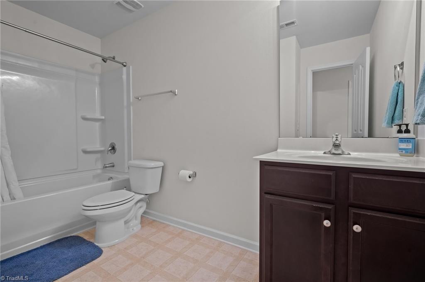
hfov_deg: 96.8
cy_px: 141
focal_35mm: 16
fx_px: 189
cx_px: 212
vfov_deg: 73.7
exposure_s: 1/1.25
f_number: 8
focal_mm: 16
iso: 320
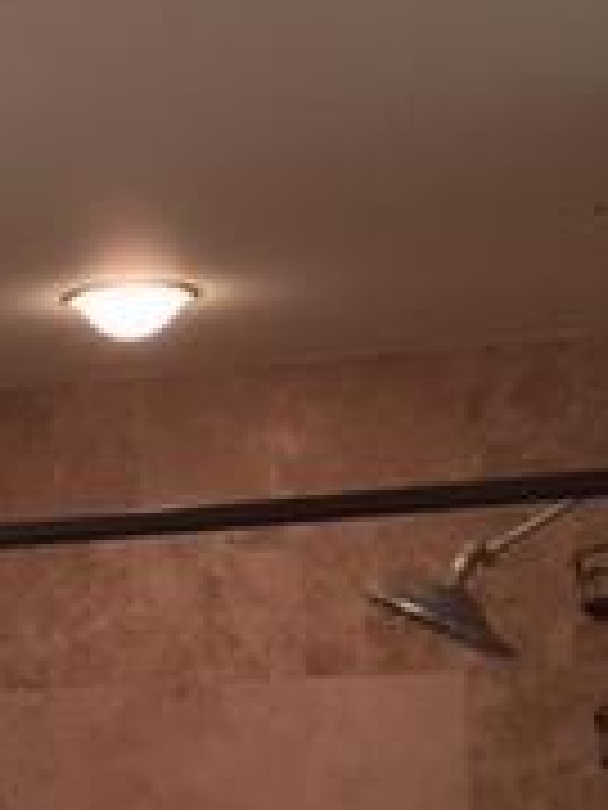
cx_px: -90
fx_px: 2412
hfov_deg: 14.0
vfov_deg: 18.4
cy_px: 886
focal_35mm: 103
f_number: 2.2
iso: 100
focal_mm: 4.15
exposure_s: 1/30
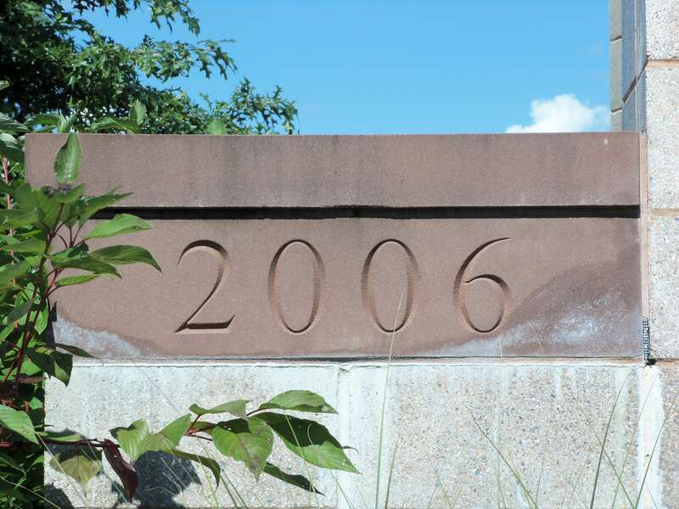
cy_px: 254
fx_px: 2746
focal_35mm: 140
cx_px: 340
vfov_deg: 10.6
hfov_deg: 14.1
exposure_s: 1/320
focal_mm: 25.3
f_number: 5.7
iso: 64
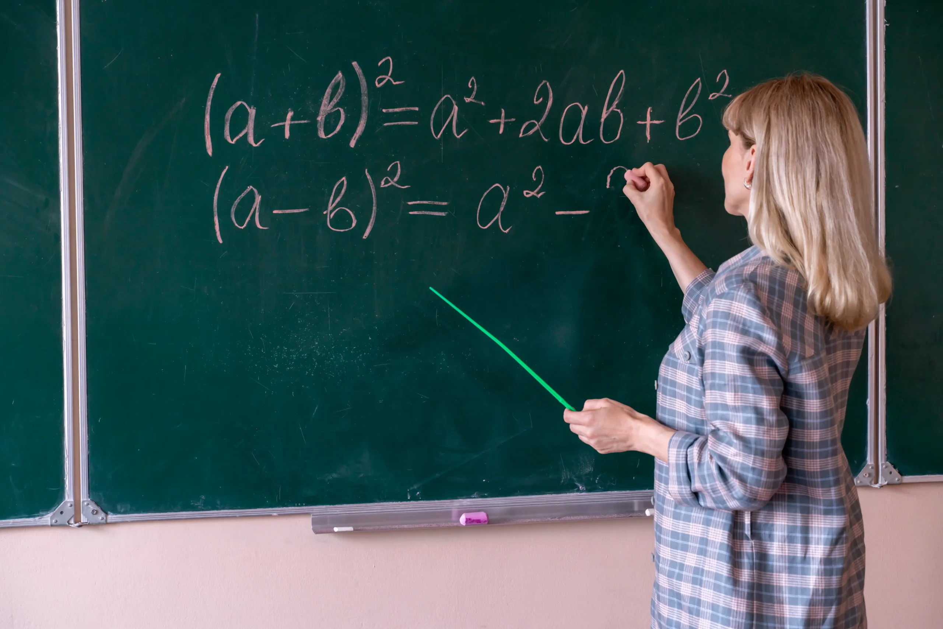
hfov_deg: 27.0
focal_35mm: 75
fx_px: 1965
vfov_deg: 18.2
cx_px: 472
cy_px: 314
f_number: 6.3
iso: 200
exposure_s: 1/100
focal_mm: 75
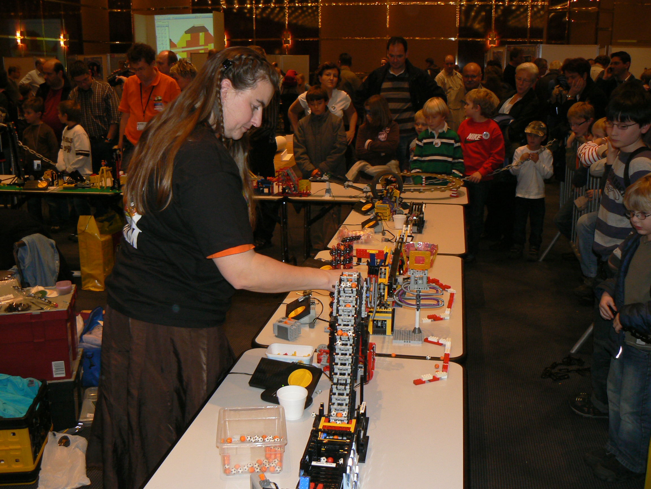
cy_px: 244
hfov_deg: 51.4
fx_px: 677
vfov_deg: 39.7
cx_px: 326
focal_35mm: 36
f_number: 2.8
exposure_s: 1/25
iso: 100
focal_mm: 6
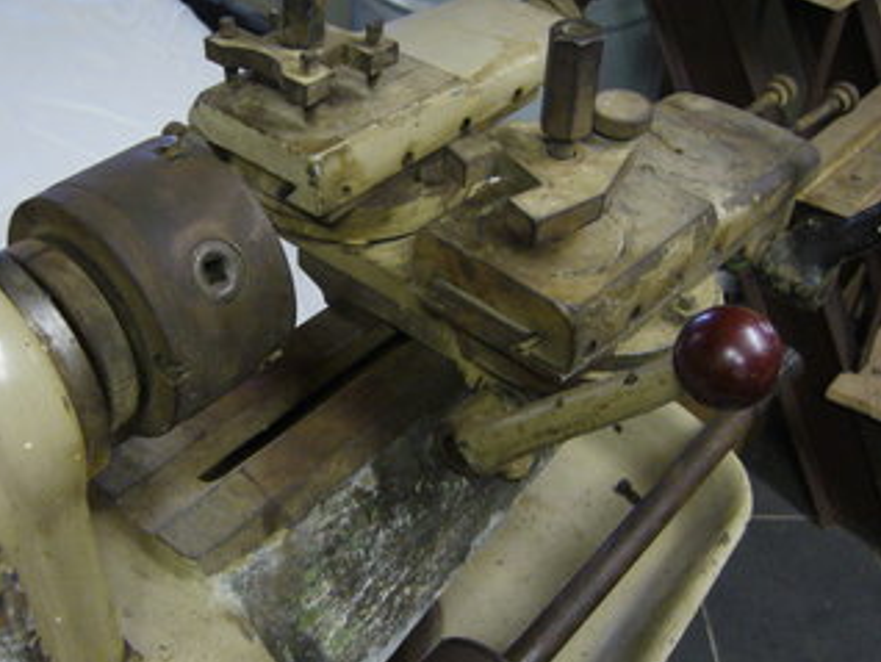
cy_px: 346
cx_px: 374
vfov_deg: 32.9
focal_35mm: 44
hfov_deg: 42.8
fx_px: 1121
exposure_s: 1/8
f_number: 2.8
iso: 200
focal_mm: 5.8
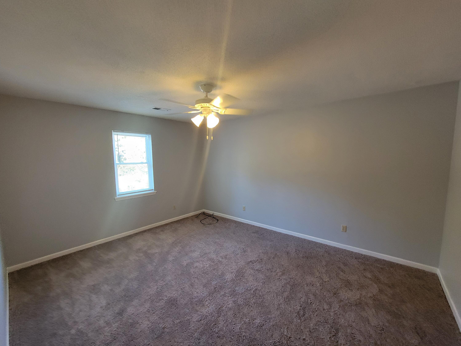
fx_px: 173
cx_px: 230
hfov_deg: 106.2
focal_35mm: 13
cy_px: 173
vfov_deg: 89.9
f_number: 2.2
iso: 400
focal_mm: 2.2
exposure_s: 1/40
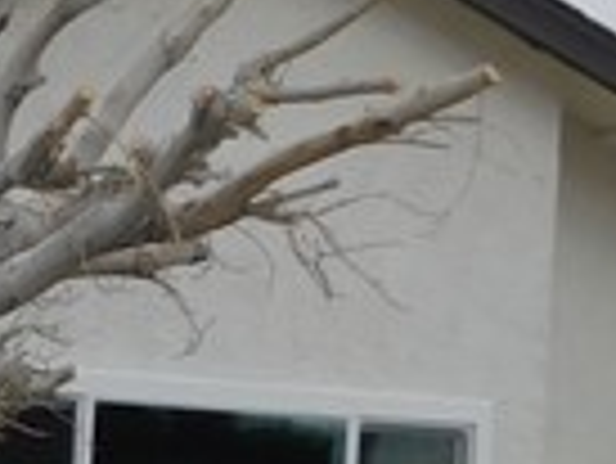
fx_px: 3990
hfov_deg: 7.7
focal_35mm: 224
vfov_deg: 6.5
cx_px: -1254
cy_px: 757
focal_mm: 5.3
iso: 125
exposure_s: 1/400
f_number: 6.4
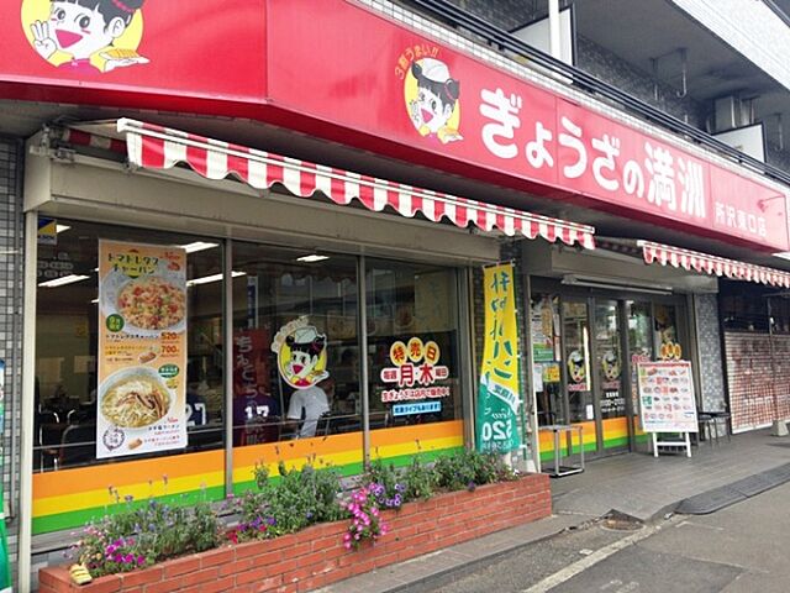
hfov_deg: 55.4
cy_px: 296
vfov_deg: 42.9
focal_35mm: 33
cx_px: 395
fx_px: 753
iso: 50
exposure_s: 1/247
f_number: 2.4
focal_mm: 4.12
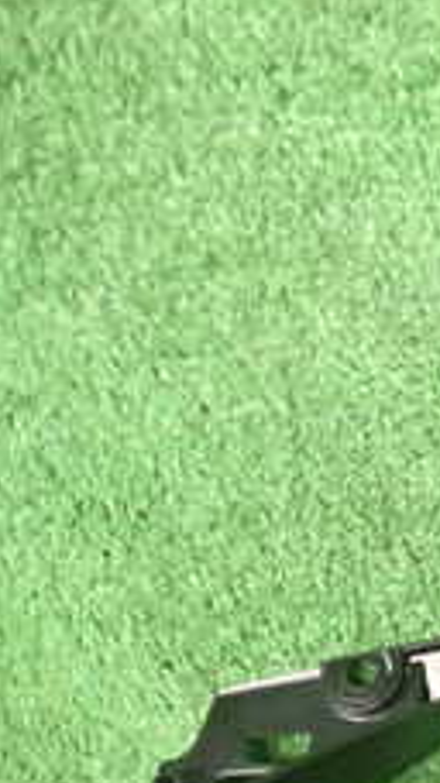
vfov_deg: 24.2
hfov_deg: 12.2
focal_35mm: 86
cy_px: 673
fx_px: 1786
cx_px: 911
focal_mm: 5.4
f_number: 2.3
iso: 800
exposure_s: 1/80
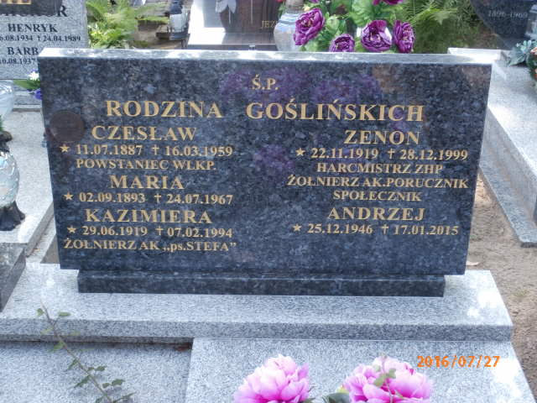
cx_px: 268
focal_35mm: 57
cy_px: 202
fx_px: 884
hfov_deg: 33.8
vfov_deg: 25.7
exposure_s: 1/50
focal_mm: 10.11
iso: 100
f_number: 4.5
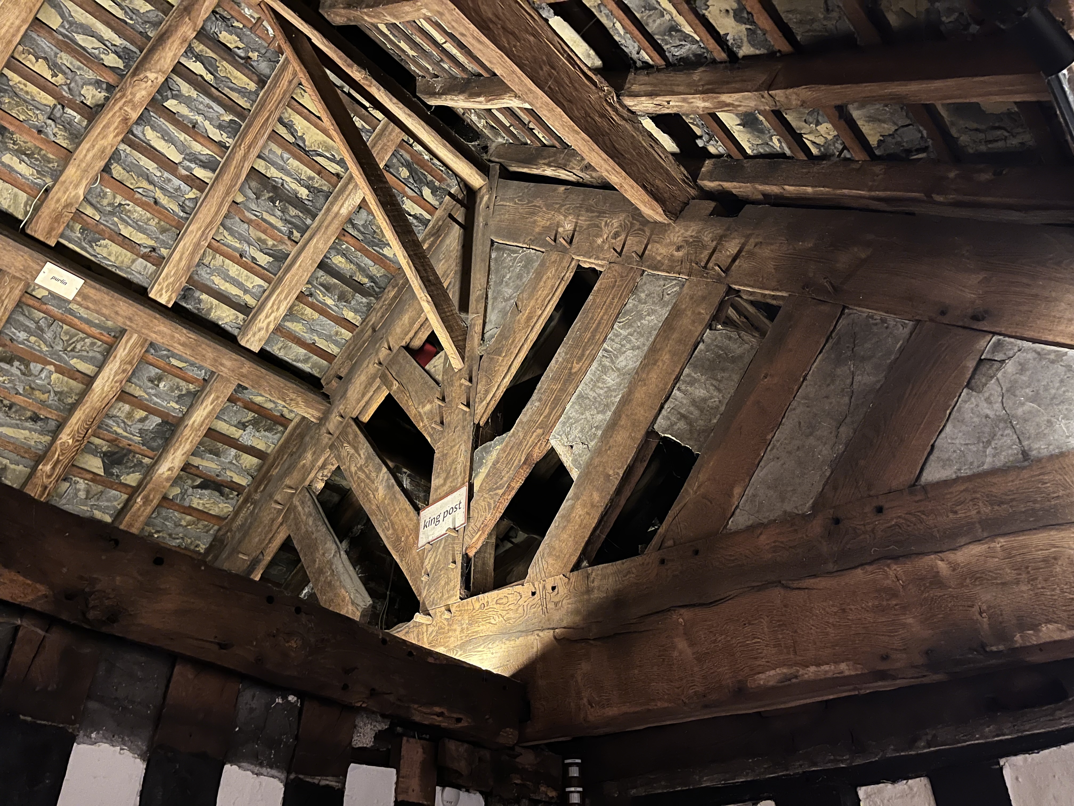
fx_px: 807
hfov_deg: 67.3
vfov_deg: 53.1
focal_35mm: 26
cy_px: 403
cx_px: 537
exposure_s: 1/17
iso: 640
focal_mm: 5.1
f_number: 1.6
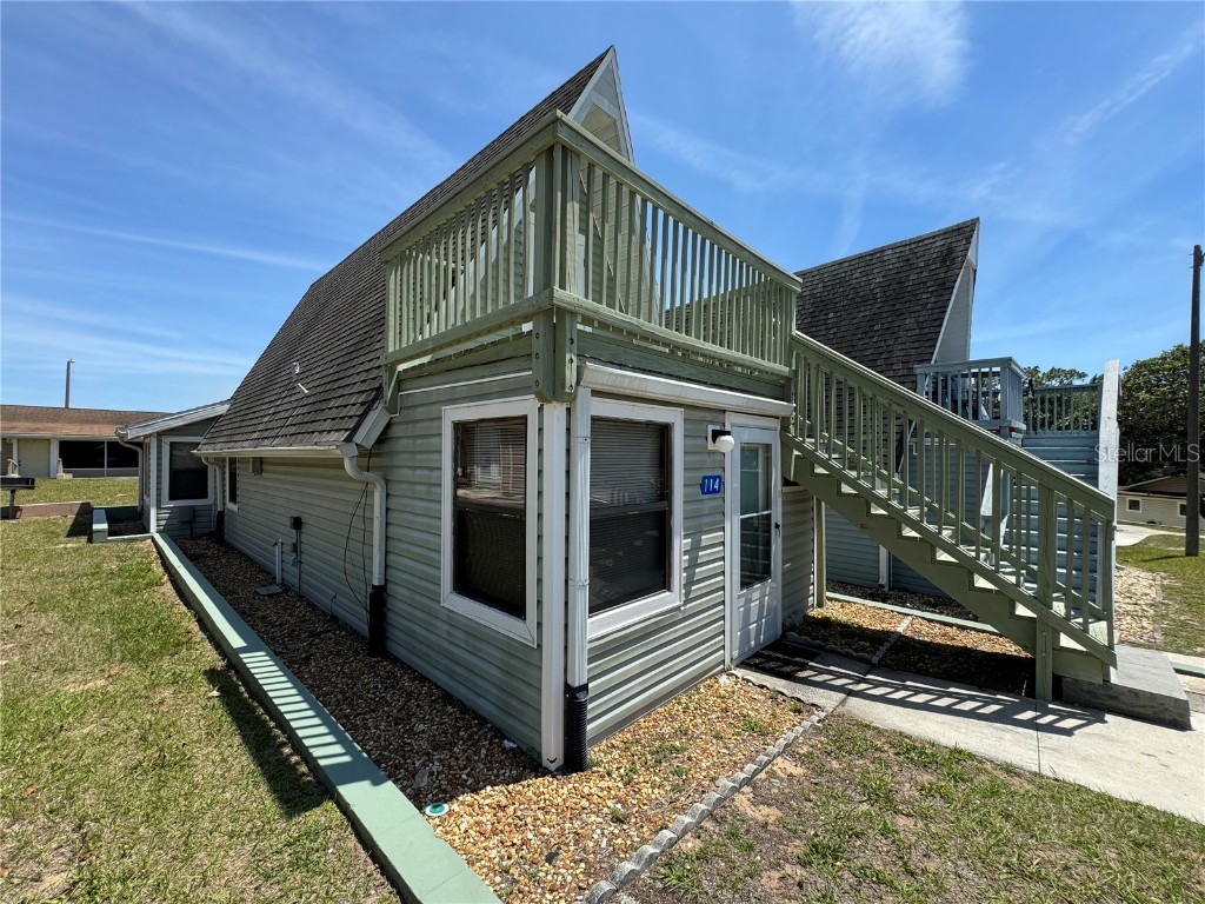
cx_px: 602
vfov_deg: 85.7
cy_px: 452
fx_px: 487
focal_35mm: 14
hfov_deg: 102.1
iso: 50
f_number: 2.2
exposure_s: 1/1178
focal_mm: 2.22
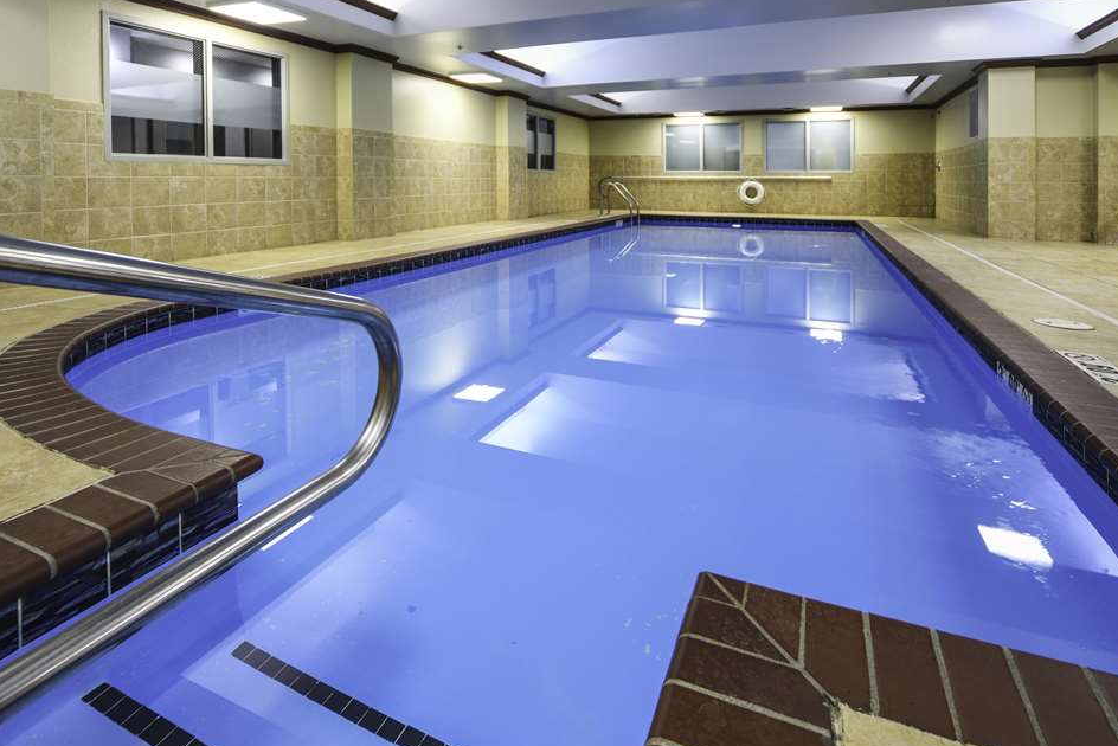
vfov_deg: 85.4
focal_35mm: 13
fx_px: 404
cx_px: 566
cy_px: 361
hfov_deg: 108.3
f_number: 4.5
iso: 100
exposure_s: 1/5
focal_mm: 12
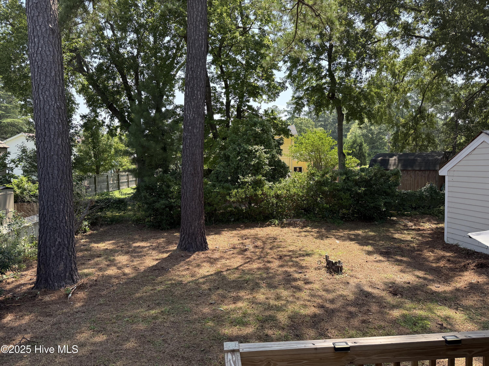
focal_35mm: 24
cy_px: 183
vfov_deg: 56.8
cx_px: 244
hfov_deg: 71.6
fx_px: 339
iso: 100
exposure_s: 1/1060
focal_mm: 6.76
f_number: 1.78
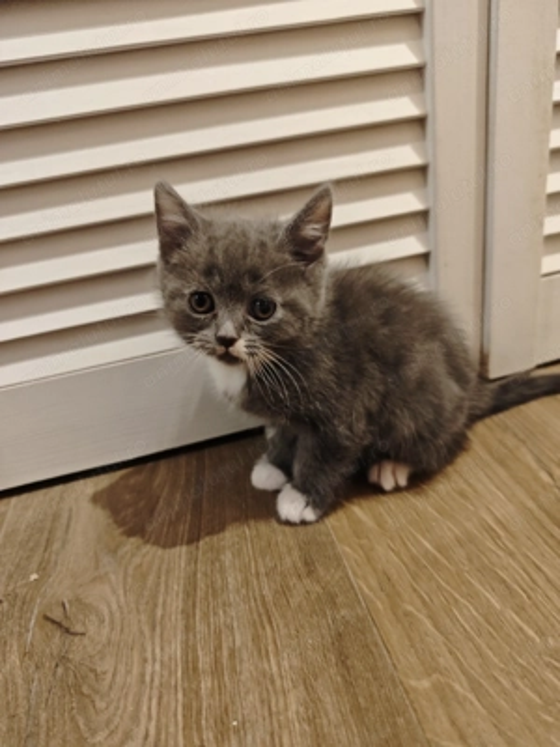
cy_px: 374
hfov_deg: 58.9
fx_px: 496
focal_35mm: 23
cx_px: 280
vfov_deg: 73.9
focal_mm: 6.55
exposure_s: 1/25.4
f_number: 1.62
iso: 1000
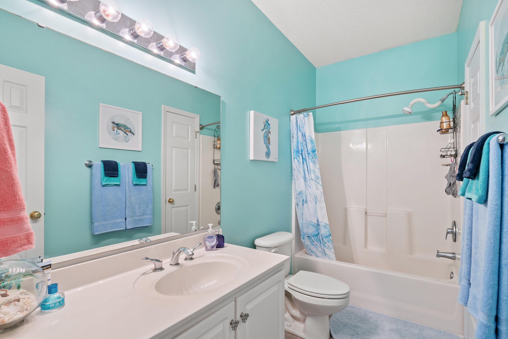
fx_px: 240
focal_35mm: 17
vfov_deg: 70.4
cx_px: 260
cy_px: 180
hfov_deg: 93.3
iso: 320
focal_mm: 16
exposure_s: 1/8
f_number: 7.1
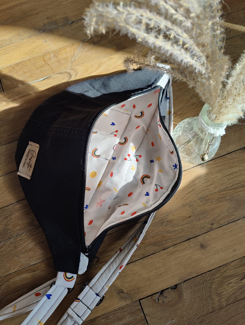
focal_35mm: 23
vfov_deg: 73.9
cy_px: 162
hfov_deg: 59.0
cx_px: 122
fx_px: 217
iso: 50
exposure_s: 1/349
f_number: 1.8
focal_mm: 6.06
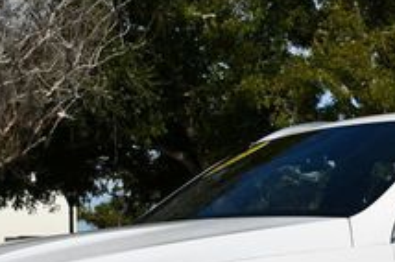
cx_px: 330
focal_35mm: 132
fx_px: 1446
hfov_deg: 15.4
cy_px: 256
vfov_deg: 10.3
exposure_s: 1/400
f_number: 10
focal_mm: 22
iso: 100
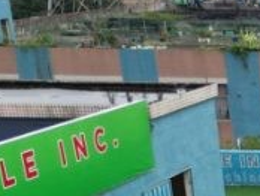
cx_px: 614
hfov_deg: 11.6
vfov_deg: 10.1
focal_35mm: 141
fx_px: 1061
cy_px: 317
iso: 200
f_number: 1.7
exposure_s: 1/3200
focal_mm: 6.72
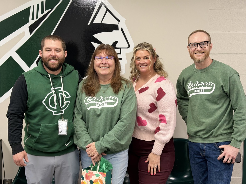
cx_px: 123
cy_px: 92
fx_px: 341
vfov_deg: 30.3
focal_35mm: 48
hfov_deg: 39.7
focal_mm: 6.76
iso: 100
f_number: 1.78
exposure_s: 1/60
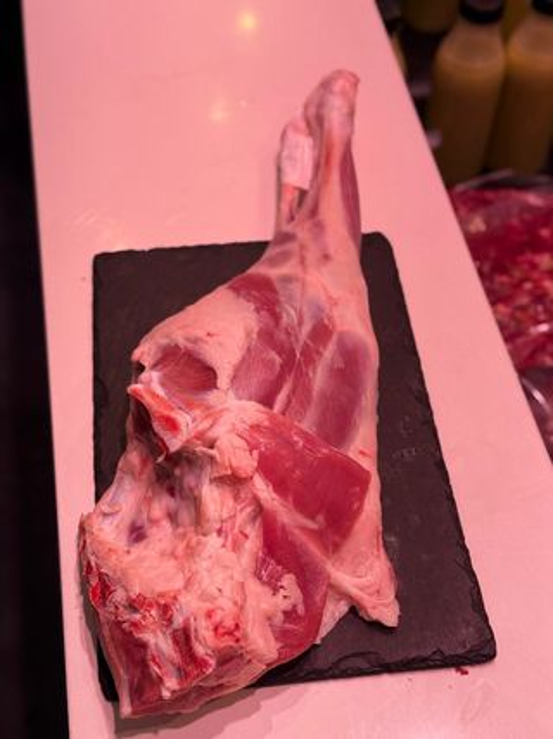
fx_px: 1023
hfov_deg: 30.3
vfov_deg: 39.7
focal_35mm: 48
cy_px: 370
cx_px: 276
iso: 64
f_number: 1.78
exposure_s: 1/361
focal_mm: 6.76
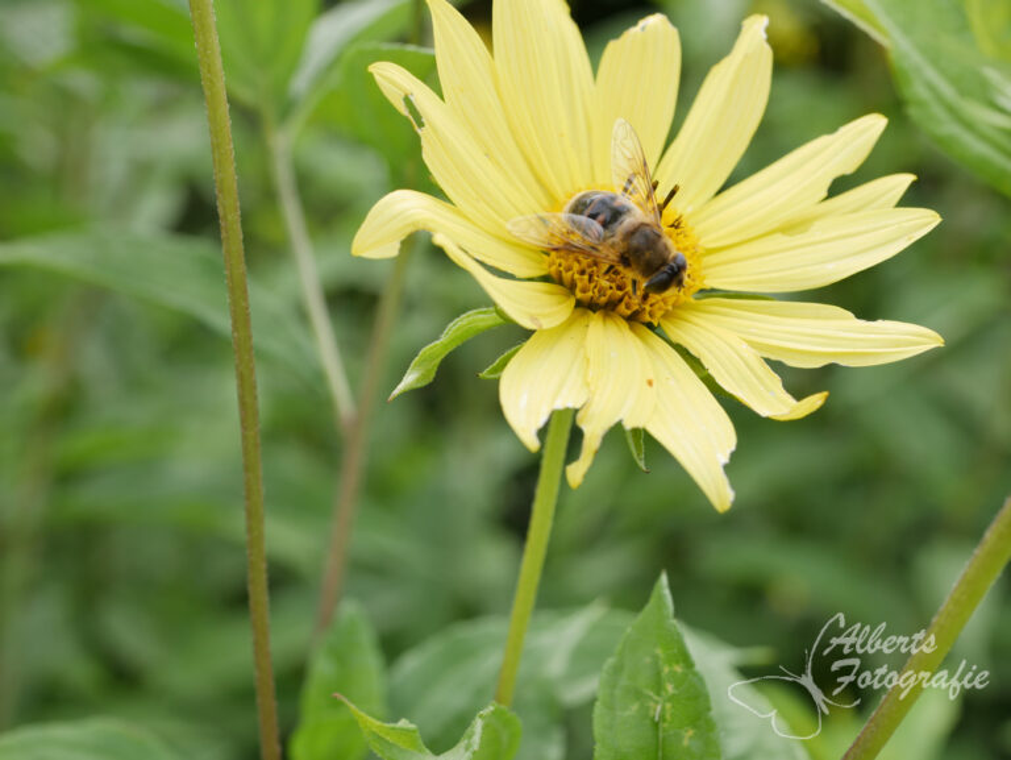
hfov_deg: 32.2
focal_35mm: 60
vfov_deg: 24.4
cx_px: 506
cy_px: 380
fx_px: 1753
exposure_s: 1/200
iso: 200
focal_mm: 30
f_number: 5
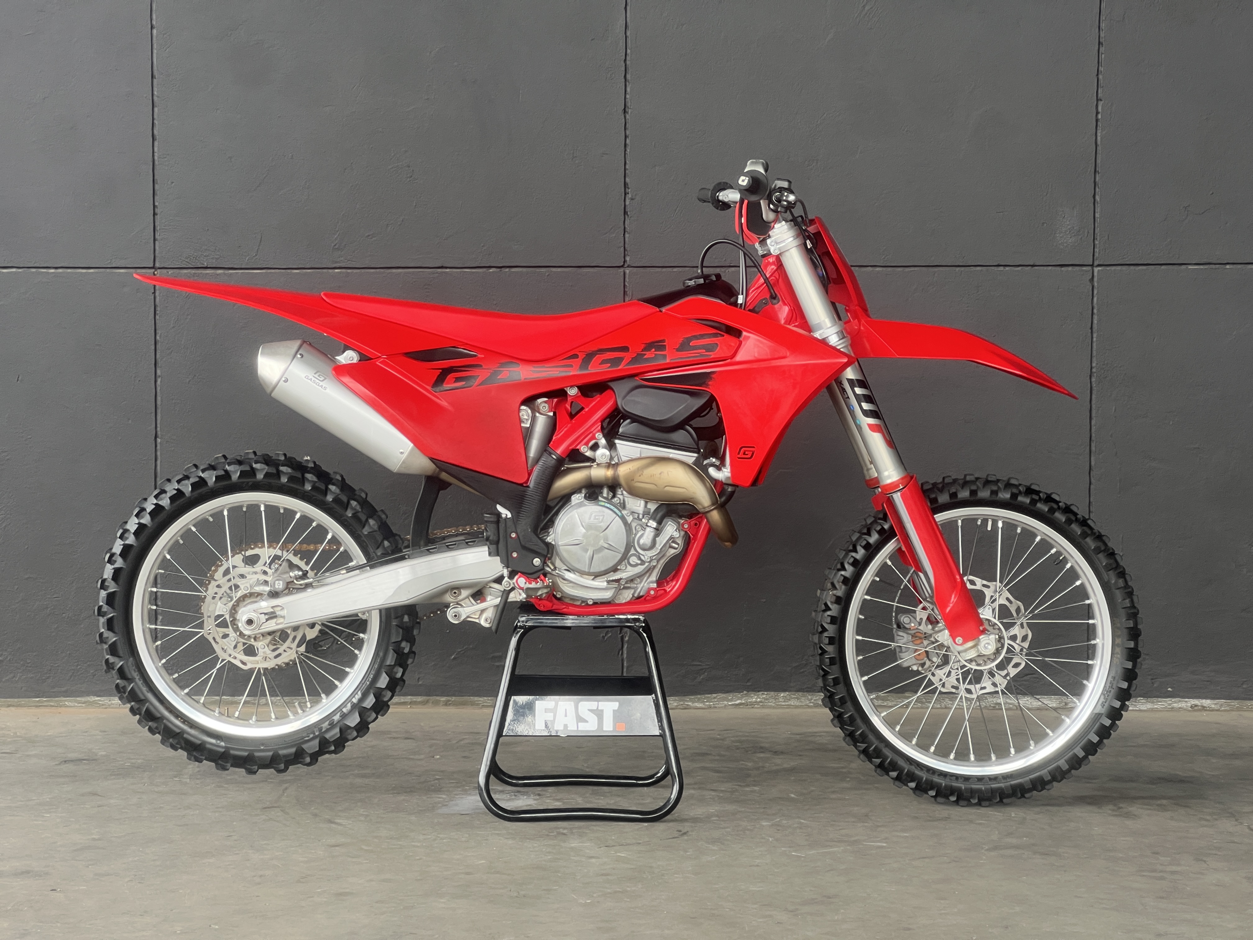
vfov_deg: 19.1
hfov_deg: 25.3
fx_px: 2787
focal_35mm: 77
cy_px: 470
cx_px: 626
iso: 80
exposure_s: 1/99
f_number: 2.8
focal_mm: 9
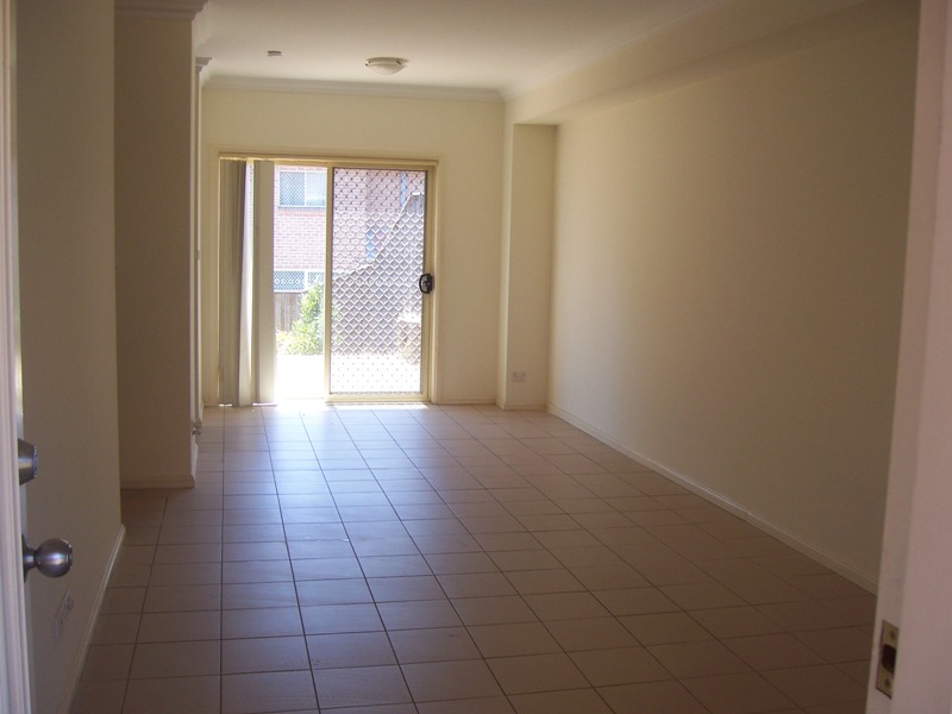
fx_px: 990
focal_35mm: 36
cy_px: 357
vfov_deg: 39.7
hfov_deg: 51.4
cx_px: 476
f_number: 2.8
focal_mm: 6.2
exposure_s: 1/80
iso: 80
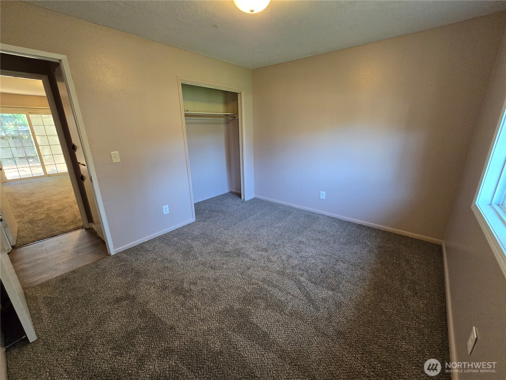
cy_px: 190
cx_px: 253
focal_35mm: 13
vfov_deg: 89.9
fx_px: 190
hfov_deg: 106.2
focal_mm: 2.2
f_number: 2.2
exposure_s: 1/60
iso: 400
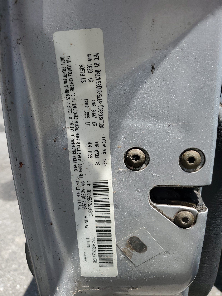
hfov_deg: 53.1
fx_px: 222
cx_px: 111
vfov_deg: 67.3
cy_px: 148
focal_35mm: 26
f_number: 1.5
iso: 50
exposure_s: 1/1429
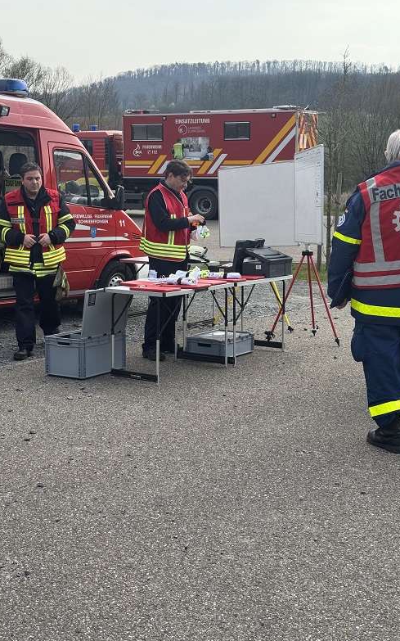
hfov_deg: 24.8
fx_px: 907
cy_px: 324
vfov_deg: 38.9
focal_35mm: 52
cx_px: 171
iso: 64
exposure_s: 1/2110
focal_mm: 6.76
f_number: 1.78
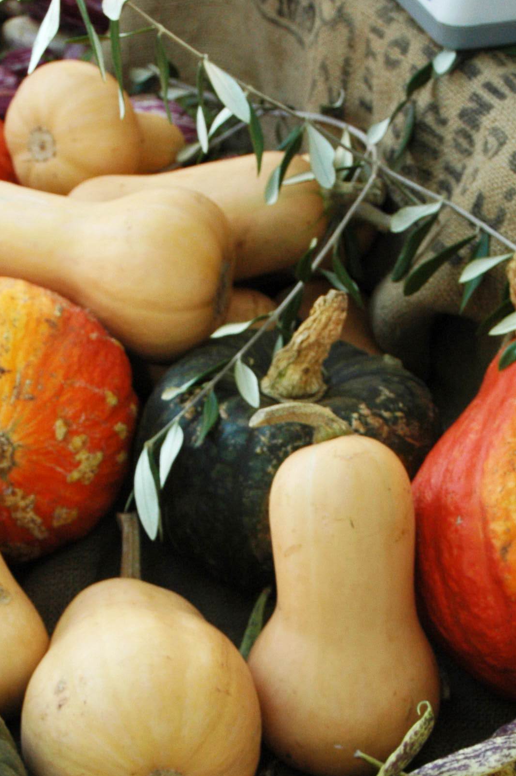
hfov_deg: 16.6
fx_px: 1765
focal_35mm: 82
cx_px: 259
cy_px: 690
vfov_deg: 24.1
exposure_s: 1/80
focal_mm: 29
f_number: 9
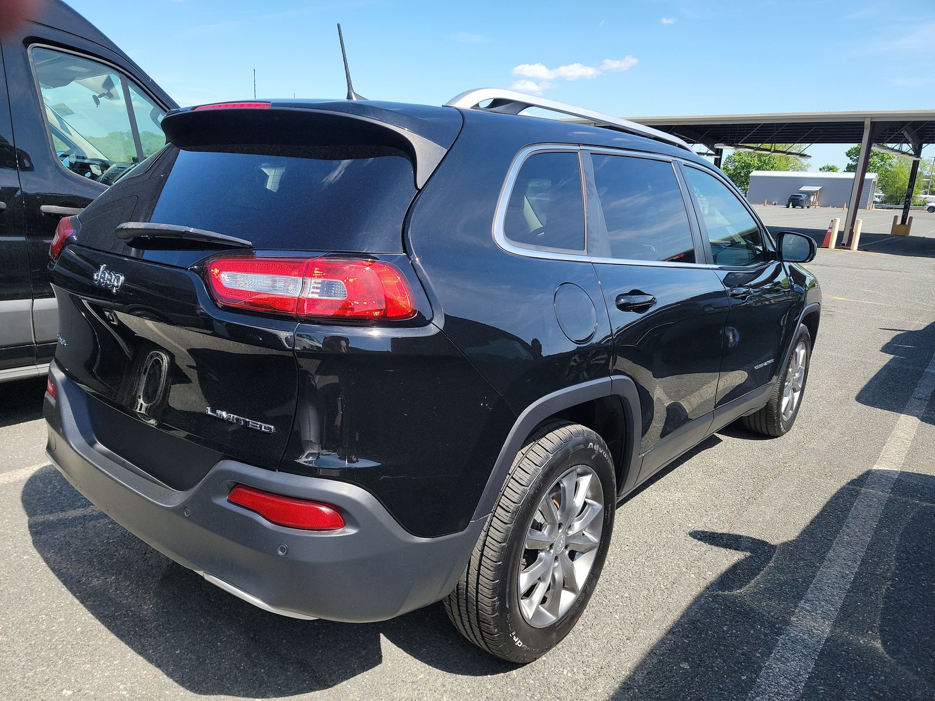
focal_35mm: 24
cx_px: 468
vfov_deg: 56.8
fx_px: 648
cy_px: 350
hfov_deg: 71.6
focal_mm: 6.7
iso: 50
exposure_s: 1/411
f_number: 1.8
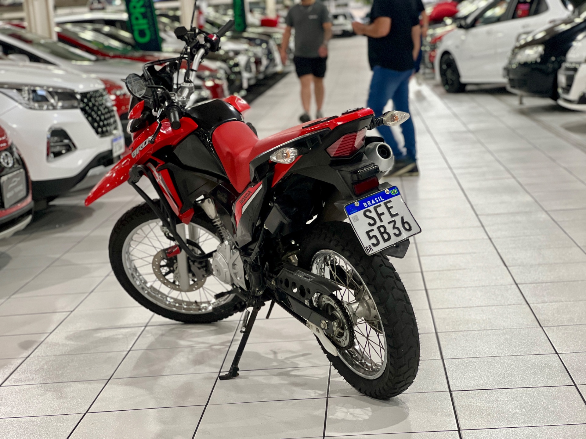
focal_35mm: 77
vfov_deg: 19.1
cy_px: 220
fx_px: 1304
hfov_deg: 25.3
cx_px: 293
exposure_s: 1/40
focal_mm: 9
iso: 250
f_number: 2.8
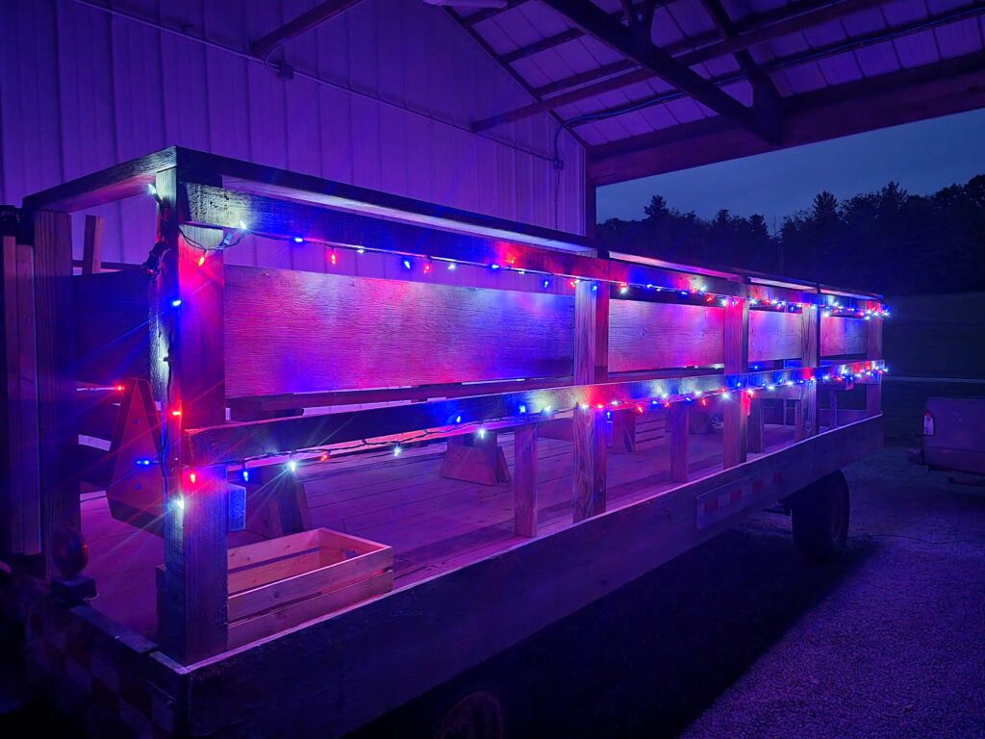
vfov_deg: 56.8
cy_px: 370
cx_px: 492
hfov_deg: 71.6
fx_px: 683
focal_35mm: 24
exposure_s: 1/9.99
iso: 1000
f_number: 1.8
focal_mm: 6.7
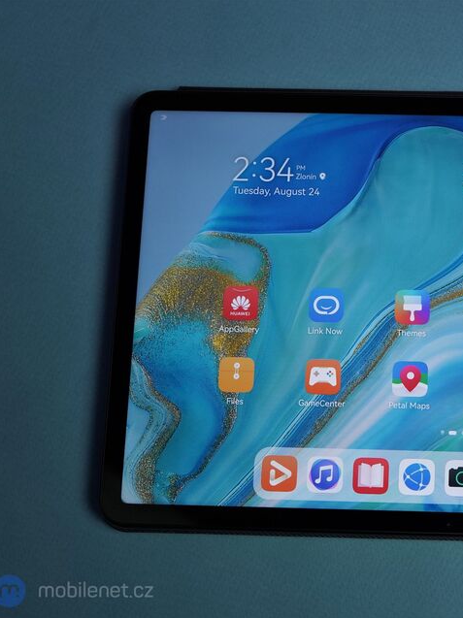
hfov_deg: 24.2
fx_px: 1035
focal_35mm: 58
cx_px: 446
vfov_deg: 33.2
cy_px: 309
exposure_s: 1/160
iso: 1250
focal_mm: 40
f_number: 7.1
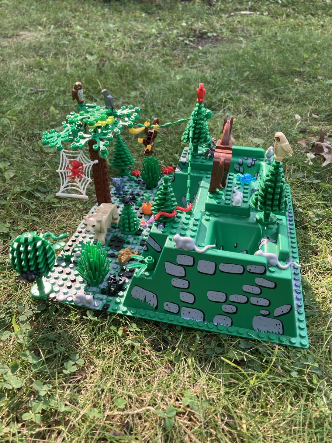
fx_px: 358
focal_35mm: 28
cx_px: 166
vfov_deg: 63.4
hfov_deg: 49.7
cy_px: 222
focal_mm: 3.99
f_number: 1.8
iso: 20
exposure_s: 1/154
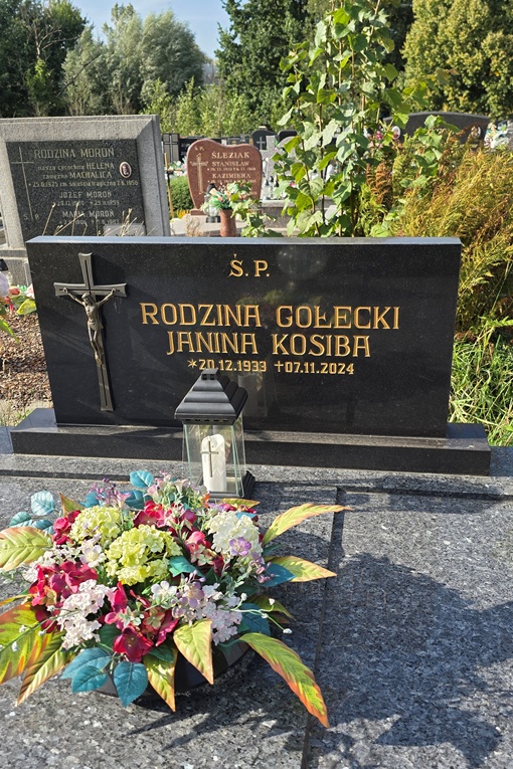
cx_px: 284
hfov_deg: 41.1
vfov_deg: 58.7
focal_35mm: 32
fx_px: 684
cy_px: 385
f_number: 1.7
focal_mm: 6.3
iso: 12
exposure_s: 1/325
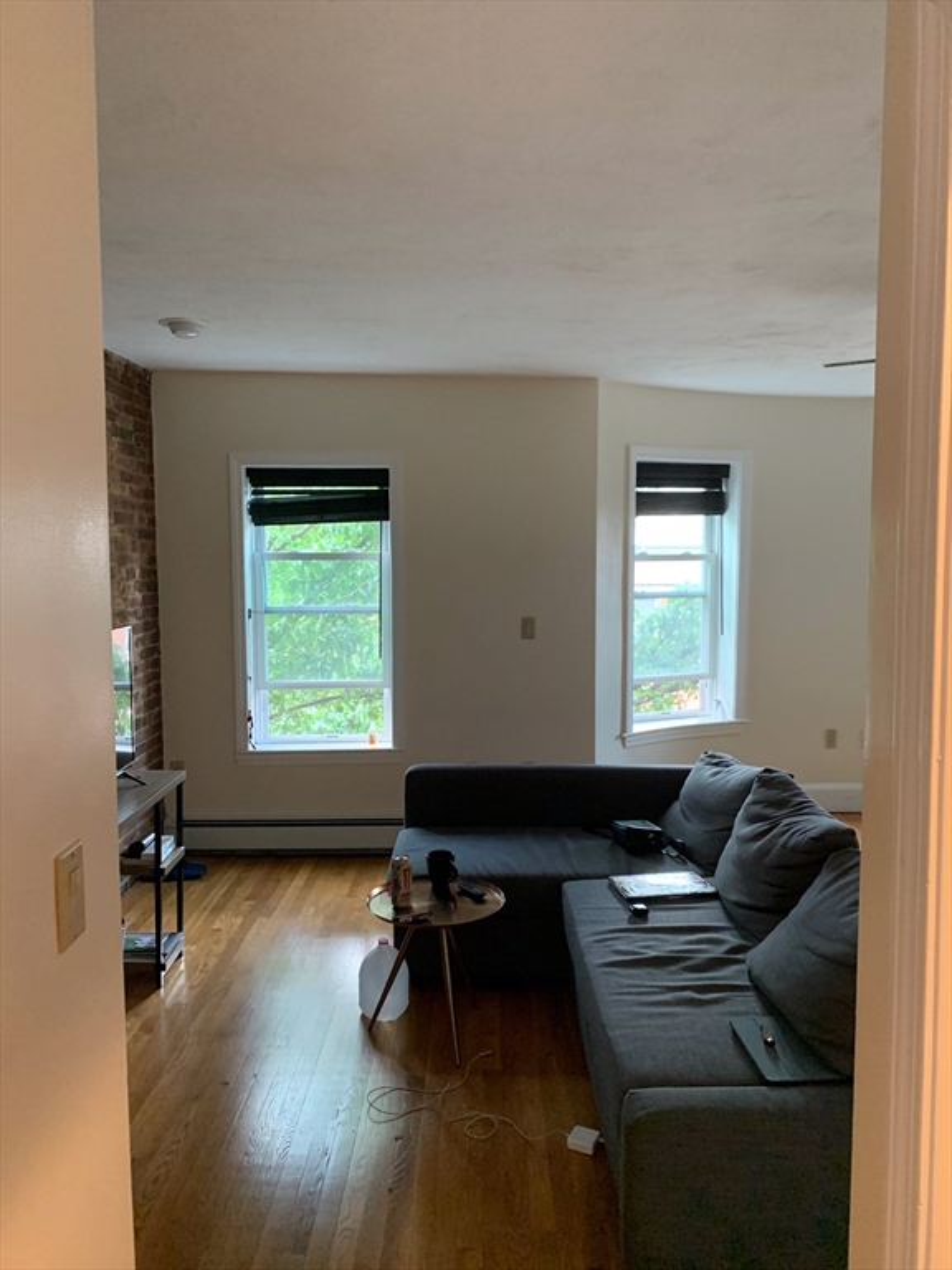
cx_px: 476
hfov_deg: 53.1
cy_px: 635
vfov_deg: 67.3
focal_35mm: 26
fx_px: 953
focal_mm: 4.25
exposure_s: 1/60
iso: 320
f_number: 1.8
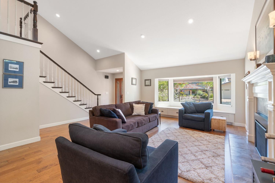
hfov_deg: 96.8
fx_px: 122
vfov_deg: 73.7
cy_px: 92
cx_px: 138
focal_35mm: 16
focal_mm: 16
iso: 320
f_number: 8
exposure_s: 1/4
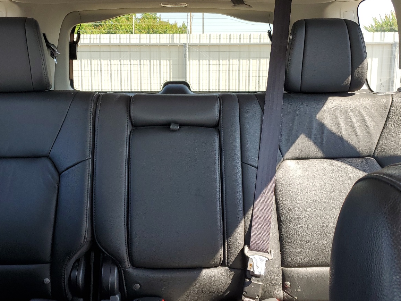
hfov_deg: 51.3
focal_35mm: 36
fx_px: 417
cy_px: 173
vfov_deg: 39.6
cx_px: 185
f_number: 1.5
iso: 50
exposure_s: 1/125
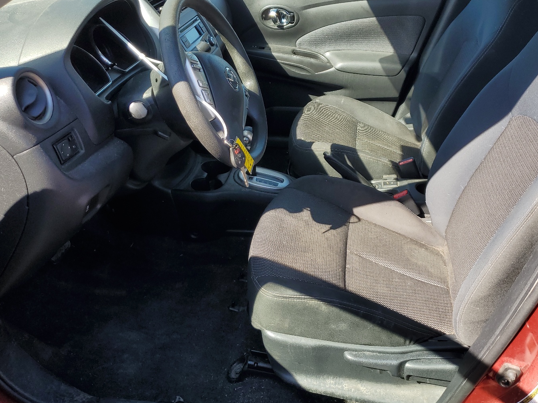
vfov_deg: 45.2
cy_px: 165
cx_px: 304
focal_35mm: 31
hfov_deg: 58.2
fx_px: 482
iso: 50
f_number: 1.5
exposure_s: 1/588
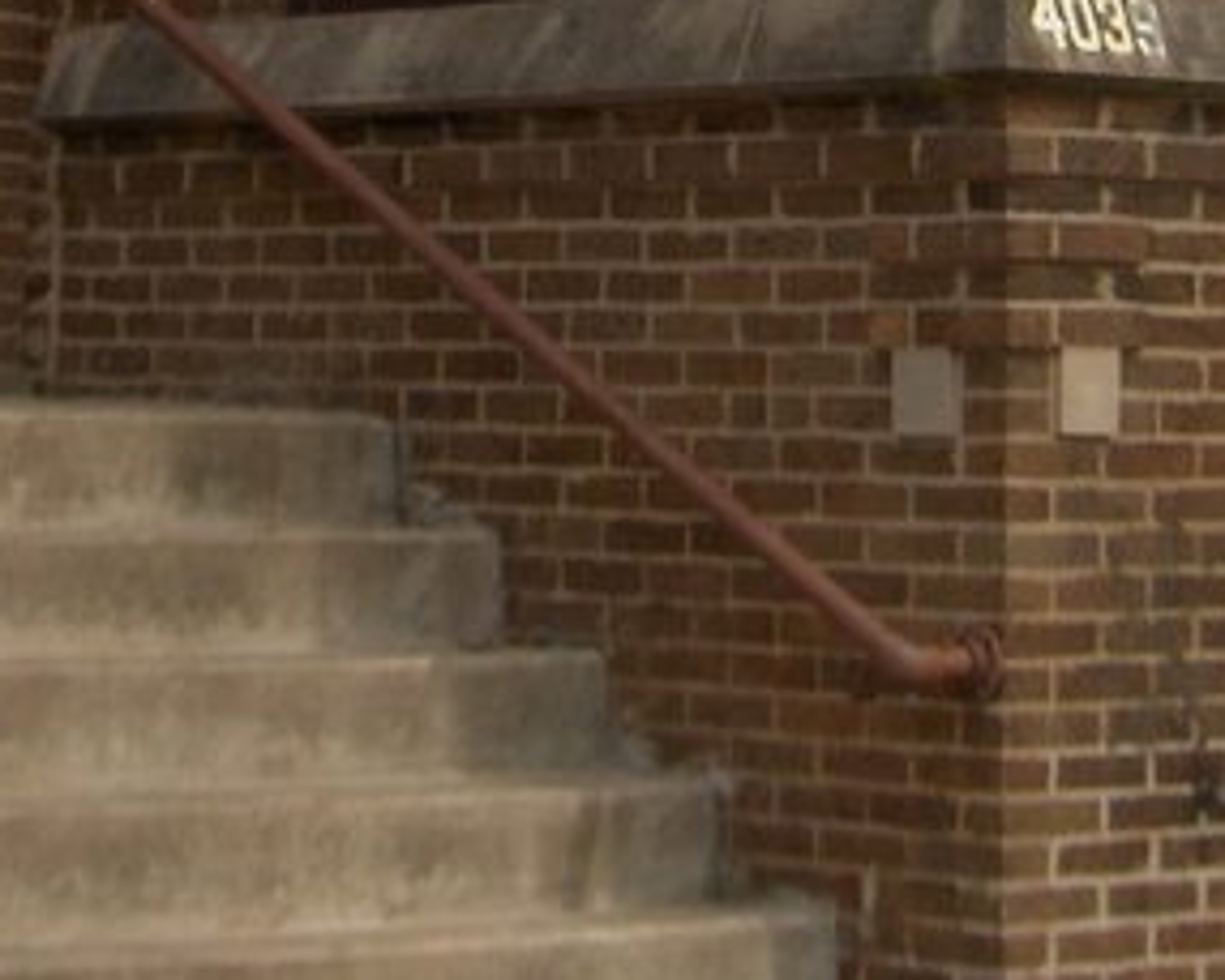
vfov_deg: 10.1
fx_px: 5223
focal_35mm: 144
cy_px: -796
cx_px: 657
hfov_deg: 13.4
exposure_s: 1/441
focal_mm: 8
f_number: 2.8
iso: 100
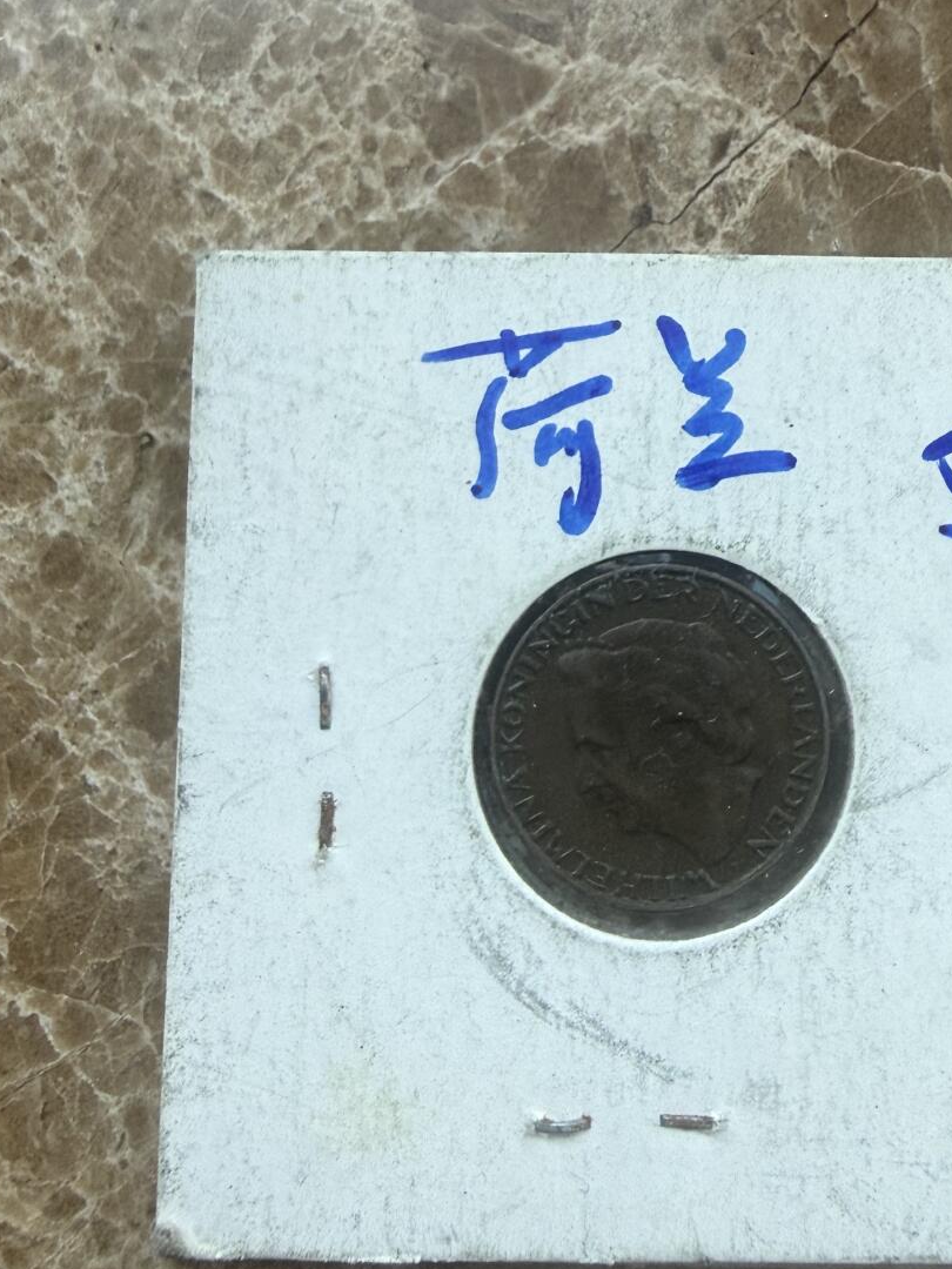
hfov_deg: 35.2
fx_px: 1467
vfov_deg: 46.7
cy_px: 565
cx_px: 706
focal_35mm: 40
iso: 100
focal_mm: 2.22
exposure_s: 1/99
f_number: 2.2
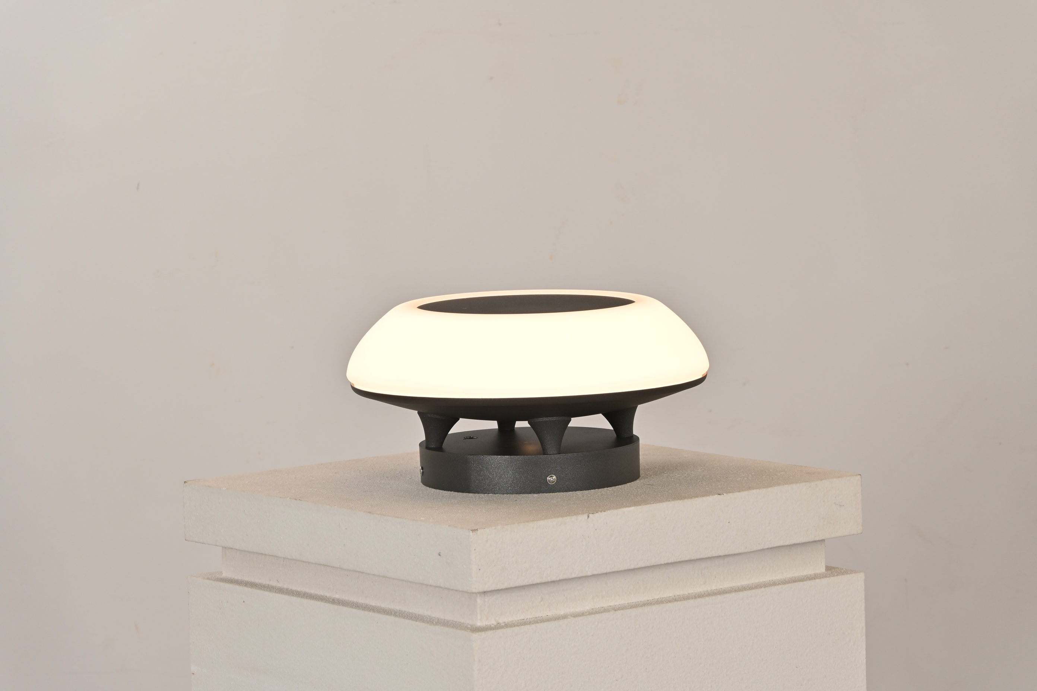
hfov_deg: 13.2
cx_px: 518
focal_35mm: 156
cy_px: 346
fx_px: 4493
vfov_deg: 8.8
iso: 100
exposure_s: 1/2
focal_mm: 104
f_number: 10
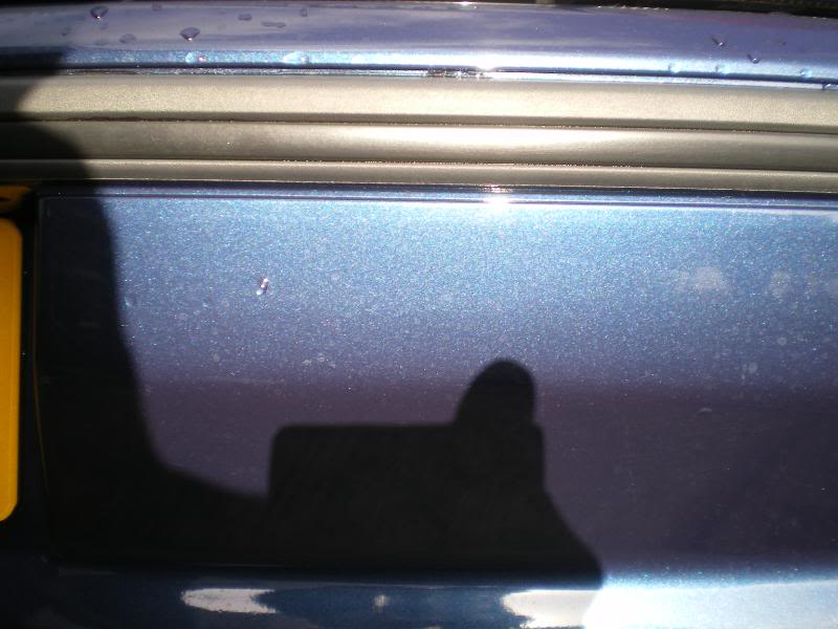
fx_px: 920
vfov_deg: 37.7
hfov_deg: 49.0
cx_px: 419
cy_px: 314
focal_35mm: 38
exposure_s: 1/125
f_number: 3.1
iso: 64
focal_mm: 6.3
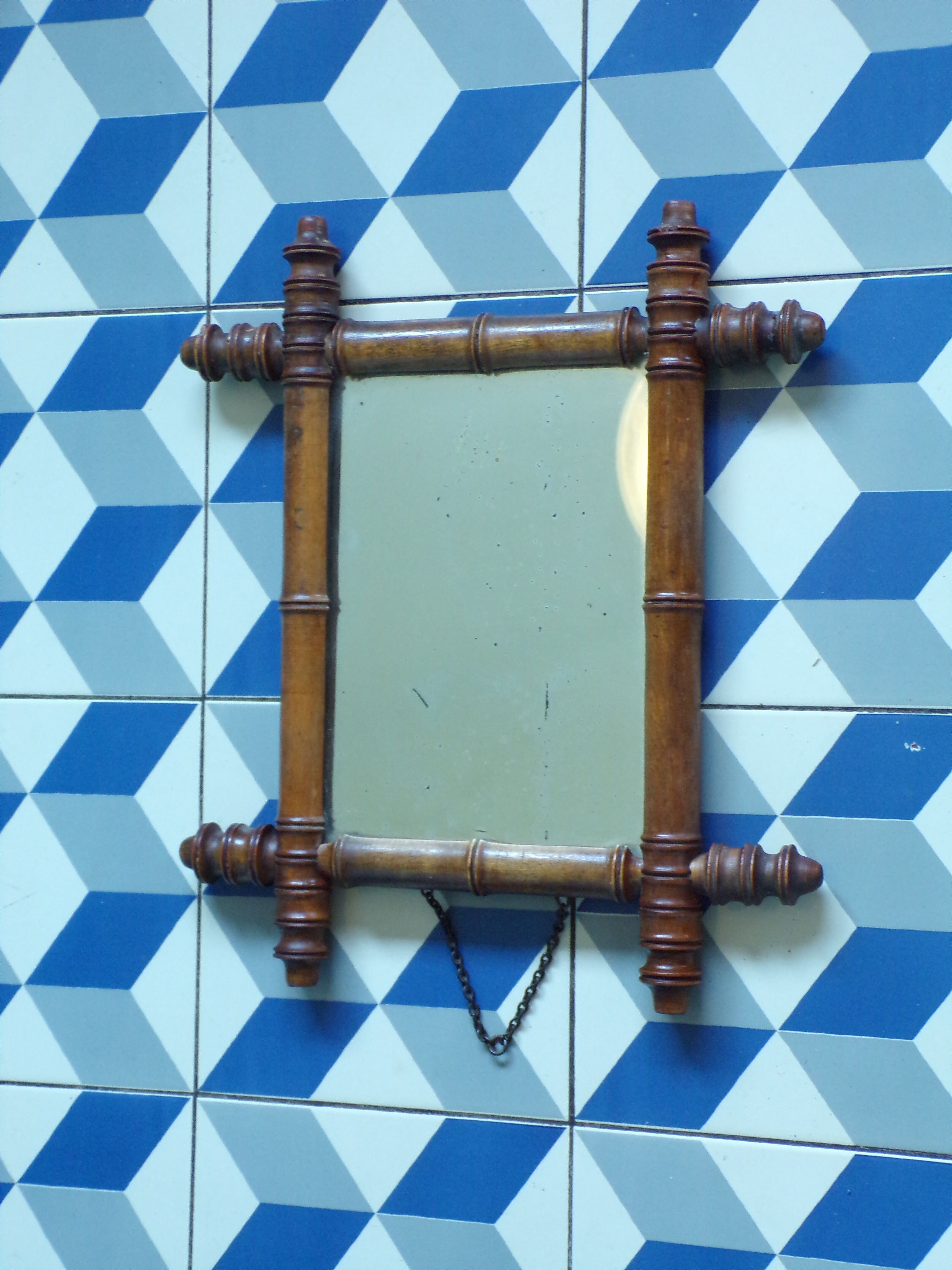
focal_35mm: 56
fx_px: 2053
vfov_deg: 34.3
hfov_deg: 26.1
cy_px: 635
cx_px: 476
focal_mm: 10.1
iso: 325
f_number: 3.7
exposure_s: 1/17
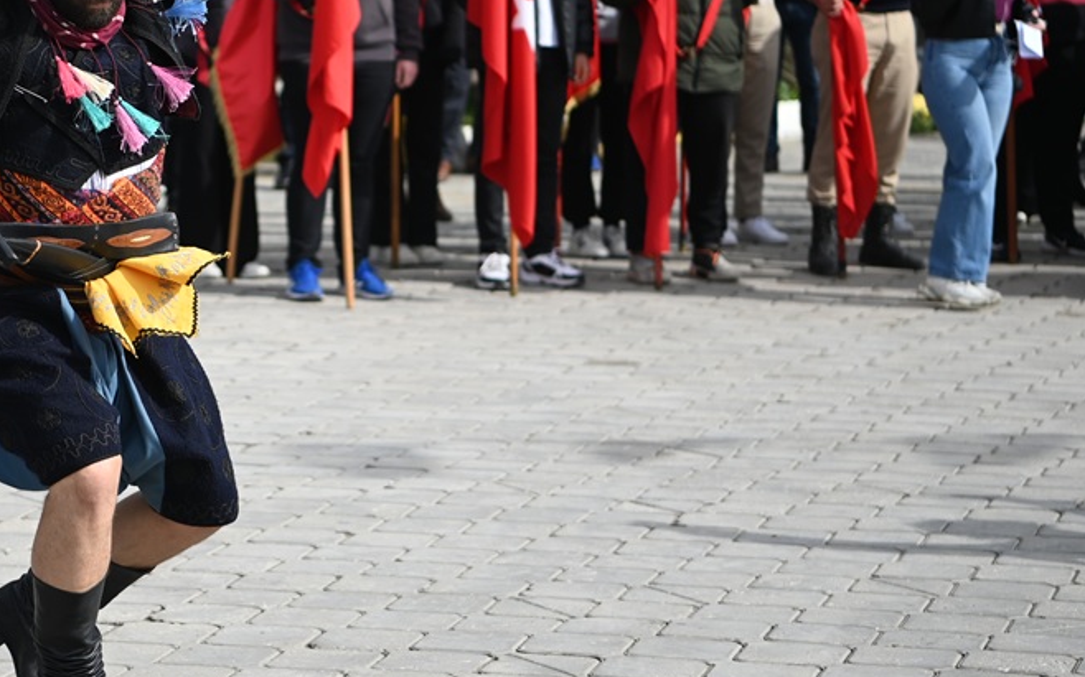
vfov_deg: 10.0
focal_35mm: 131
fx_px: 3873
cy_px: 226
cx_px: 222
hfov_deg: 15.8
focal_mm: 70
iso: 125
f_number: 2.8
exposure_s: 1/1600
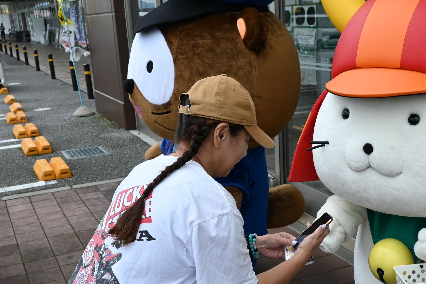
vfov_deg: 28.4
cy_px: 192
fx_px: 556
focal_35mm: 47
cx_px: 282
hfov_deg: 41.4
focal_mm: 16
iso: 200
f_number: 5
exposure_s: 1/250
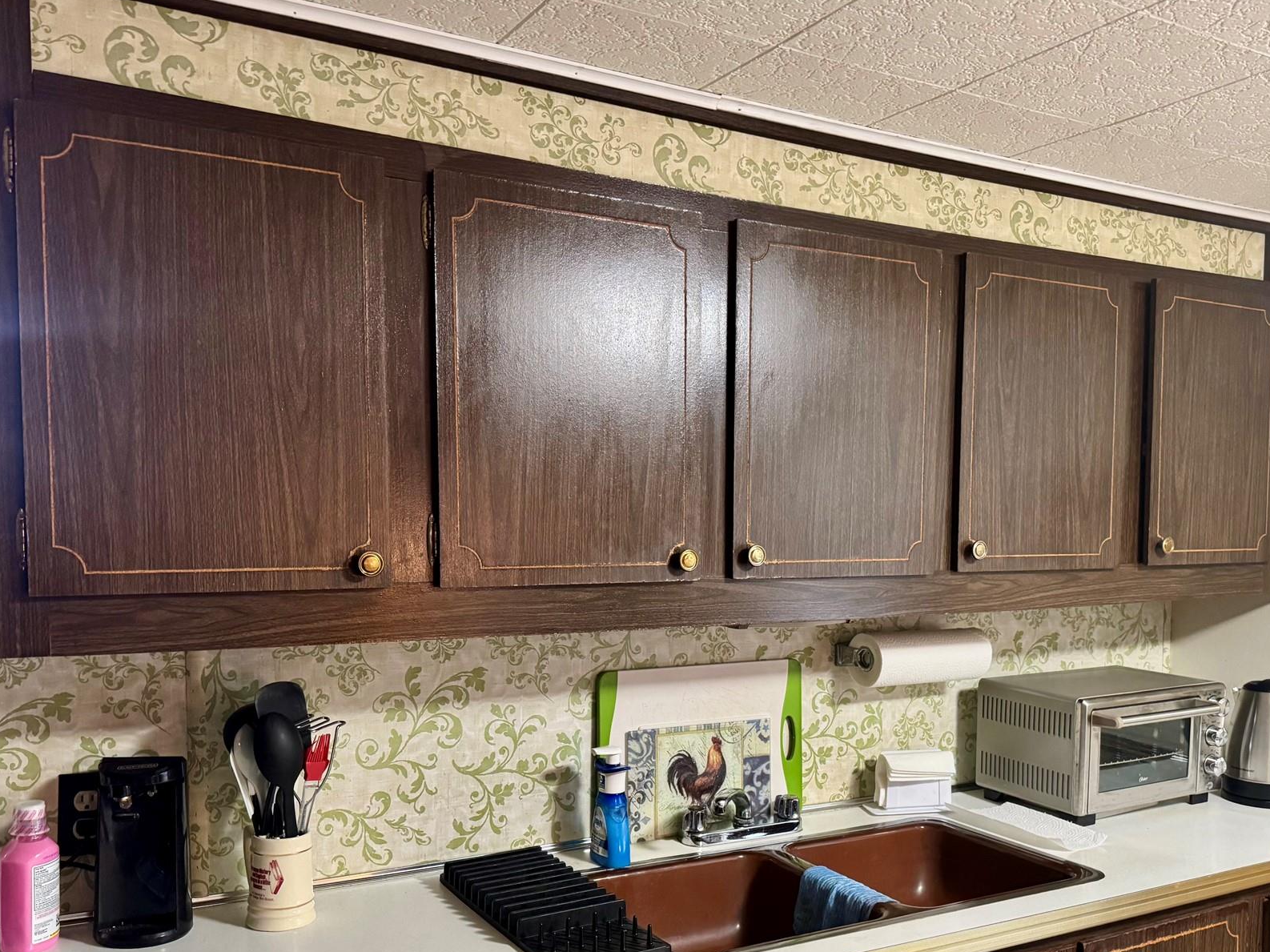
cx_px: 677
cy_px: 584
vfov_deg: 45.1
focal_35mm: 31
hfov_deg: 58.3
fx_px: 1137
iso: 640
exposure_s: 1/60
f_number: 1.78
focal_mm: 6.76
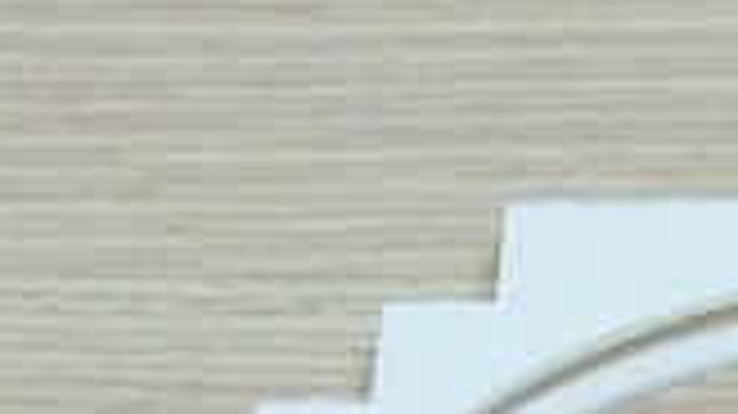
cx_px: 936
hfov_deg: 14.3
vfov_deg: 7.8
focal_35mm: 145
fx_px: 2836
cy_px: 927
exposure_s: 1/30
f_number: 3.5
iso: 200
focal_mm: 5.4
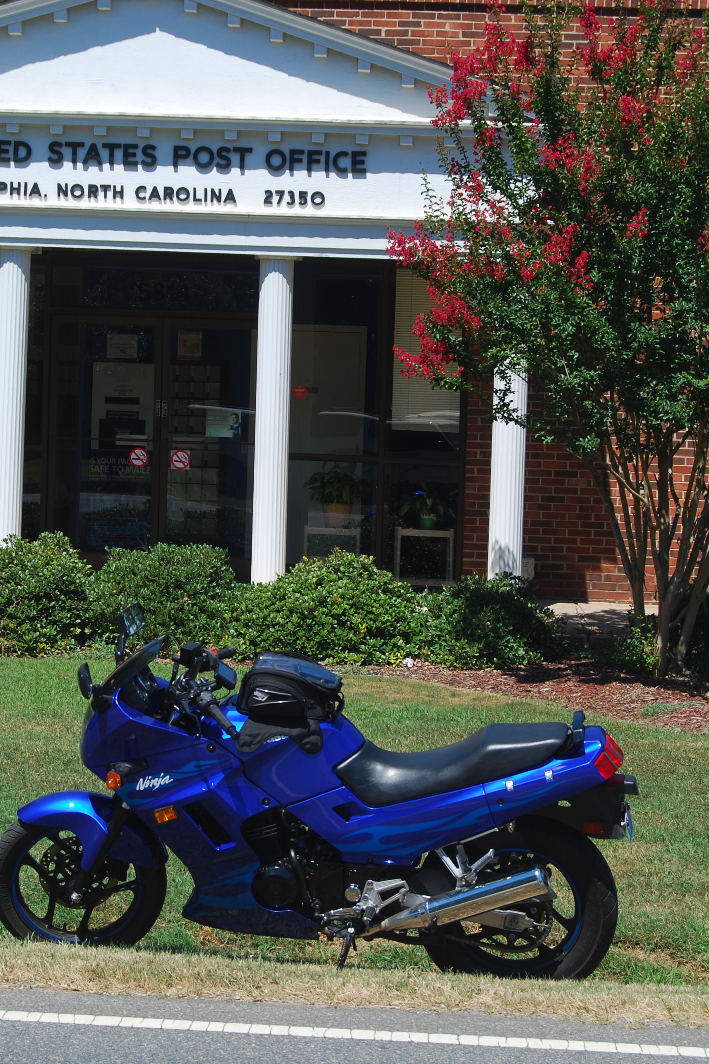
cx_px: 309
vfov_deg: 23.6
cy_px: 530
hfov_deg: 15.9
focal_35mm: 86
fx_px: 2541
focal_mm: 38
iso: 100
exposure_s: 1/250
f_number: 8
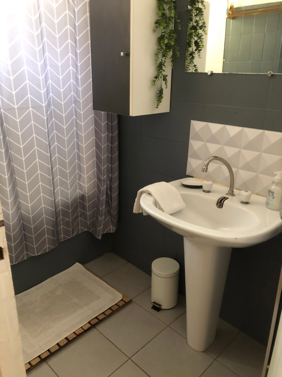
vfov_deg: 63.4
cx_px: 141
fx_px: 304
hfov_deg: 49.7
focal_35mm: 28
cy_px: 188
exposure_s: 1/5
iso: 100
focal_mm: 3.99
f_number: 1.8
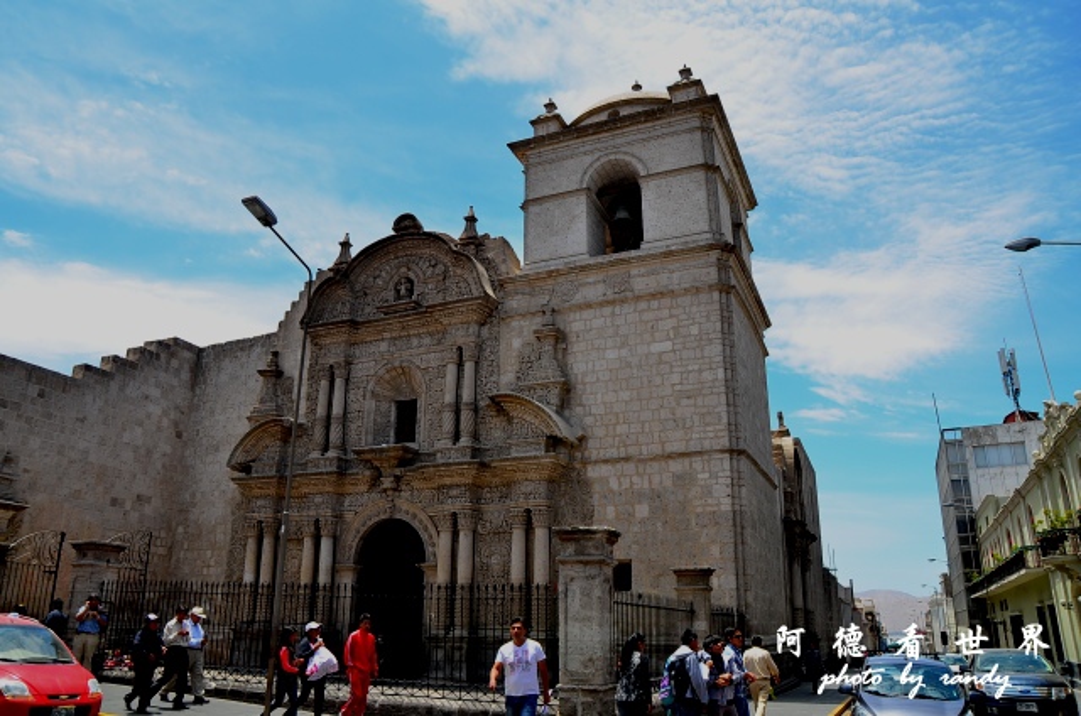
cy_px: 358
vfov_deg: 50.2
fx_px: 764
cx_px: 540
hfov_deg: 70.5
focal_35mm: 26
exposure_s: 1/400
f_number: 5
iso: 100
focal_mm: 17
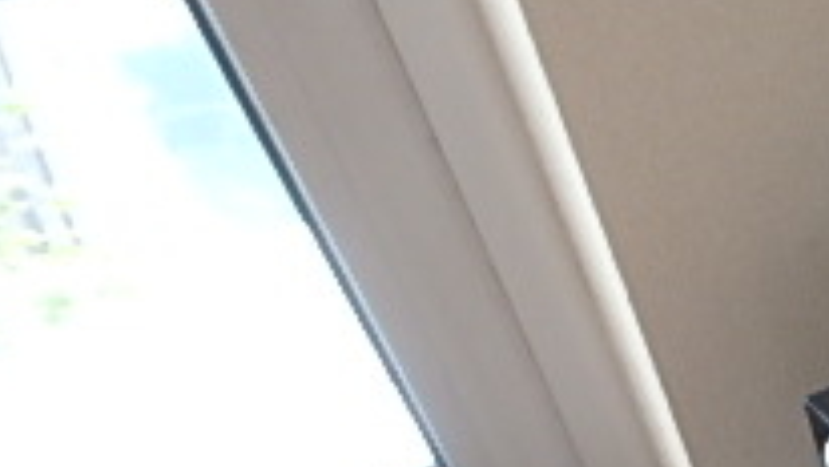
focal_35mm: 71
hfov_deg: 23.7
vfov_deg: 15.7
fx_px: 1561
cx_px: 1239
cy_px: 684
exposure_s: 1/40
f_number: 3.5
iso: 200
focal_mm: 3.7
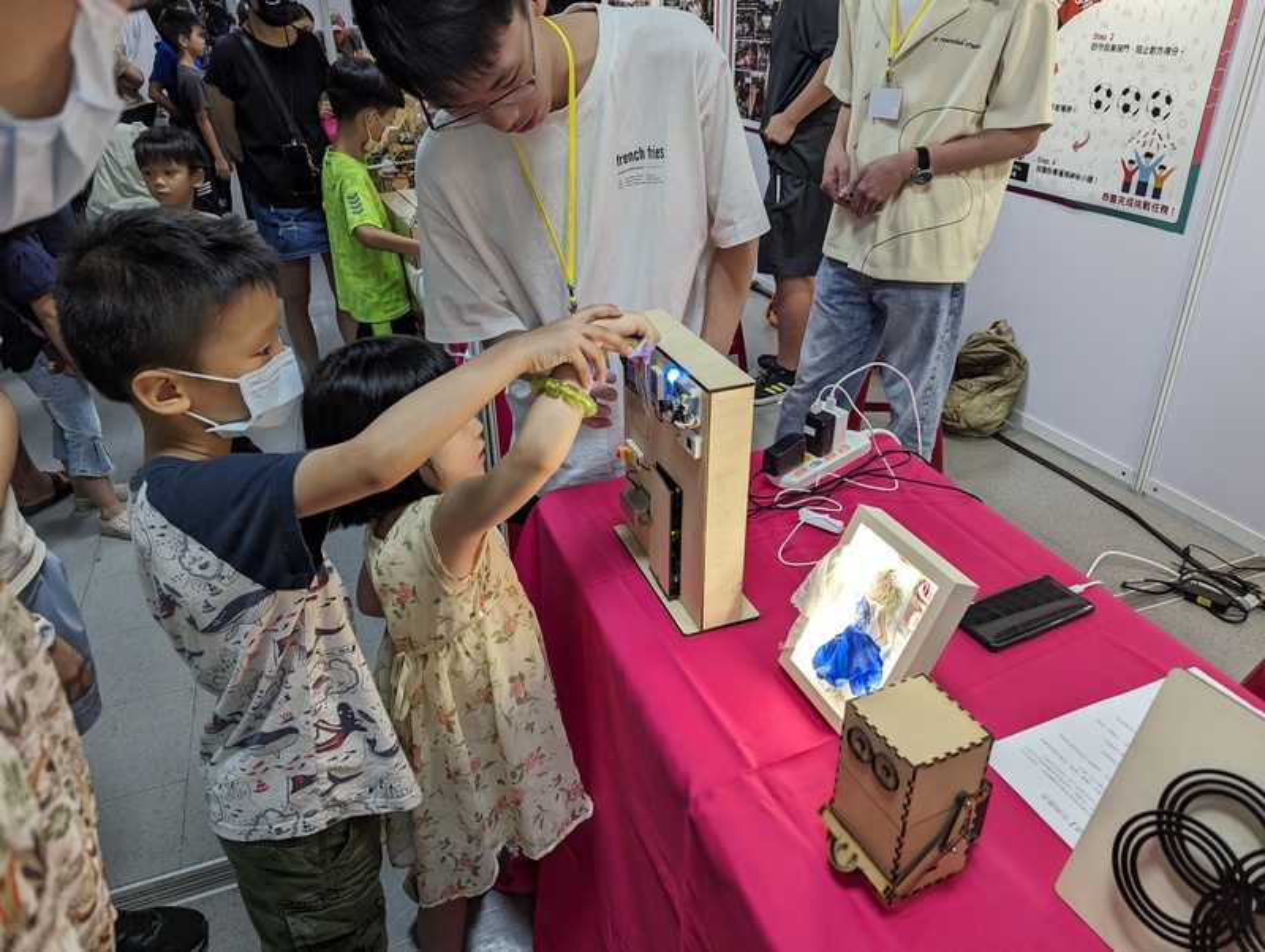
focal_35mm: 24
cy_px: 476
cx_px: 632
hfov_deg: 71.5
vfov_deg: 56.9
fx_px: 878
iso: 137
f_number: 1.85
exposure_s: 1/120
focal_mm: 6.81
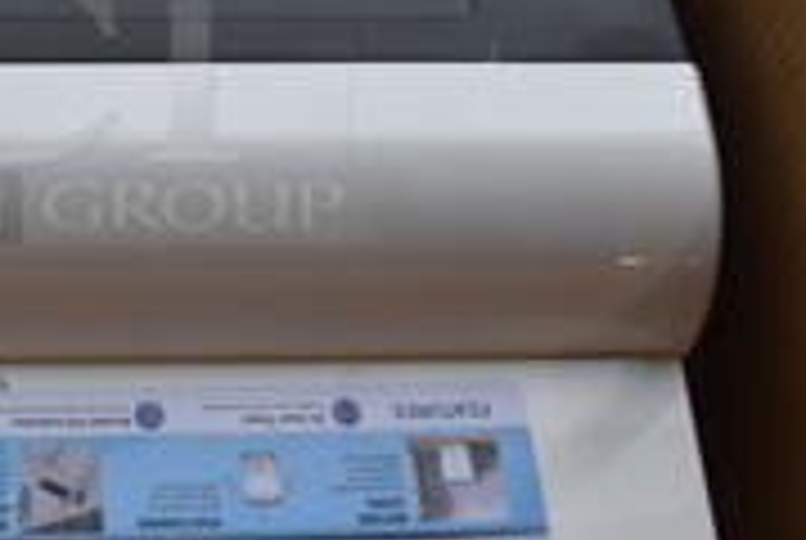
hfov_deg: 26.4
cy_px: 58
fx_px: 1615
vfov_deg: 18.7
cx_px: -18
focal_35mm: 72
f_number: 6.3
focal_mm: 18
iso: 200
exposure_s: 1/160
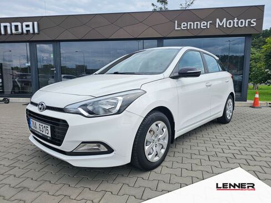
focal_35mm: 23
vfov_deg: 58.9
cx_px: 136
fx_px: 180
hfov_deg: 73.9
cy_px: 102
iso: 10
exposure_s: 1/1011
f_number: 1.7
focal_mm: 6.3
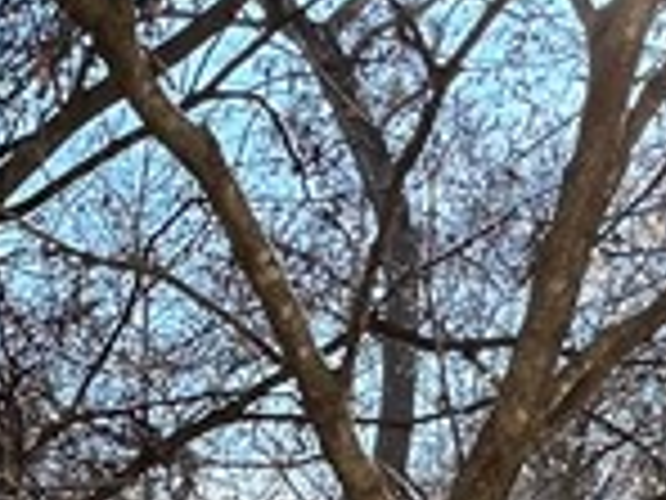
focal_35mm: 90
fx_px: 1732
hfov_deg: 18.5
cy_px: 973
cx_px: -414
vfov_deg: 14.0
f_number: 1.8
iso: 32
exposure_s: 1/410
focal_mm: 1.57
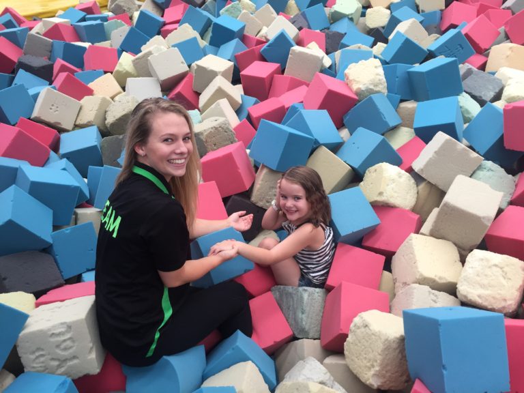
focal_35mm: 29
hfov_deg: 61.7
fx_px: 439
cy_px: 196
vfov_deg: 48.2
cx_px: 262
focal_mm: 4.15
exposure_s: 1/100
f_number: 2.2
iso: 50
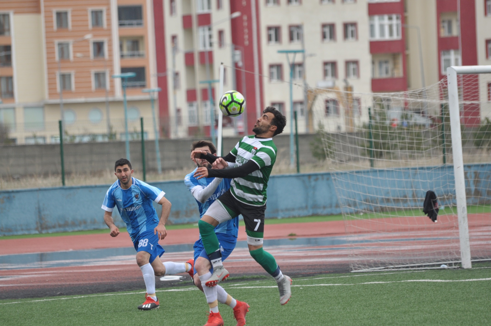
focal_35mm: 330
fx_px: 4495
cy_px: 163
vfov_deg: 4.2
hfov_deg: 6.3
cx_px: 246
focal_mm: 220
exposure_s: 1/640
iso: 320
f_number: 5
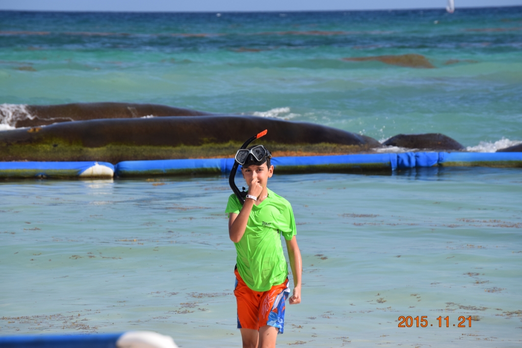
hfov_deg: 11.0
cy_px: 174
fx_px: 2718
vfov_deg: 7.3
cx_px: 261
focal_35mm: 188
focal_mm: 125
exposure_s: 1/2000
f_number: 8
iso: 400
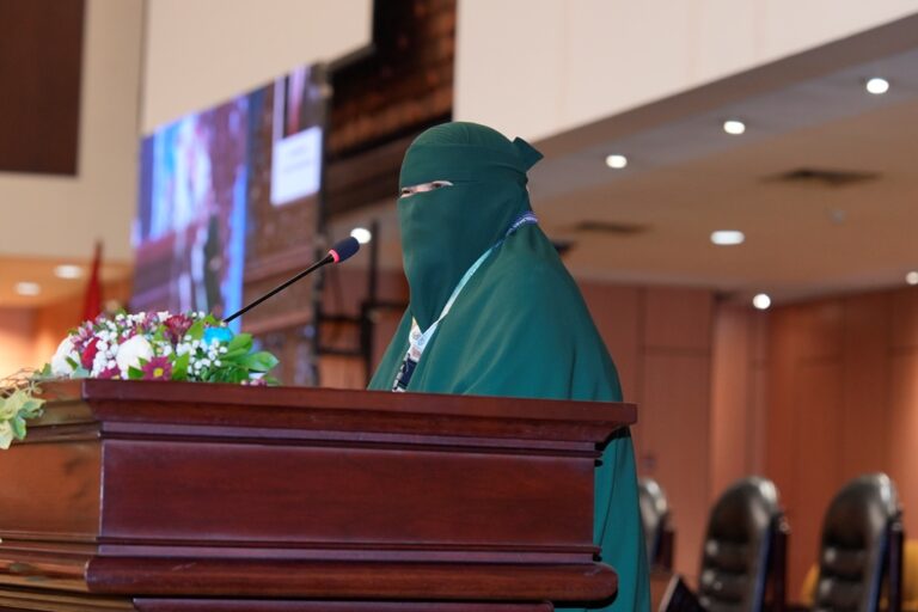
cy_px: 306
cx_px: 459
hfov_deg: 19.5
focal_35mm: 105
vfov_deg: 13.0
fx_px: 2677
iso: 1000
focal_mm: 70
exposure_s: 1/100
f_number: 2.8
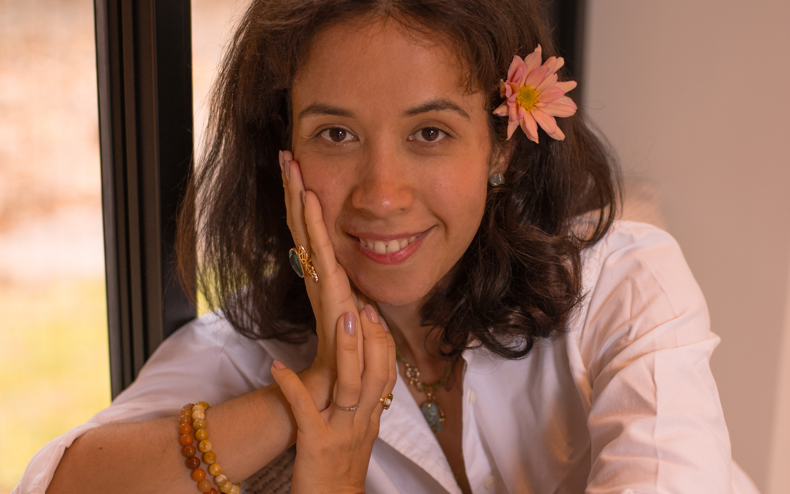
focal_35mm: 77
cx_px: 392
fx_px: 1658
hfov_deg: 26.8
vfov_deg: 16.9
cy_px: 236
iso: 640
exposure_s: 1/250
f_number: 2.5
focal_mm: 50
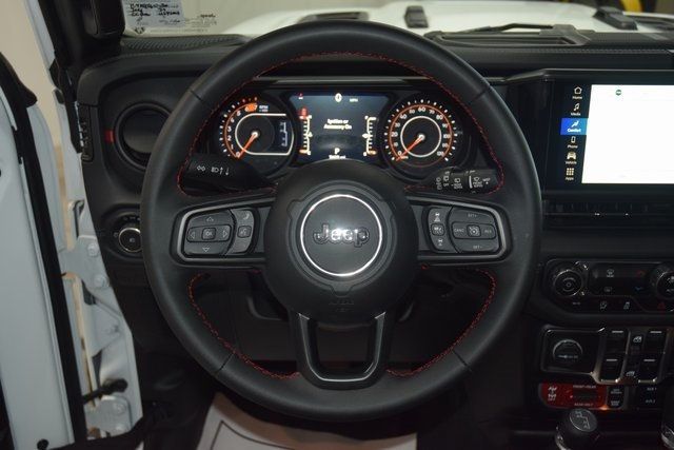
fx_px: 758
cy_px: 225
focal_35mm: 40
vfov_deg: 33.0
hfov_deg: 47.9
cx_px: 337
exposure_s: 1/100
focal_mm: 27
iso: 1000
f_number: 3.8
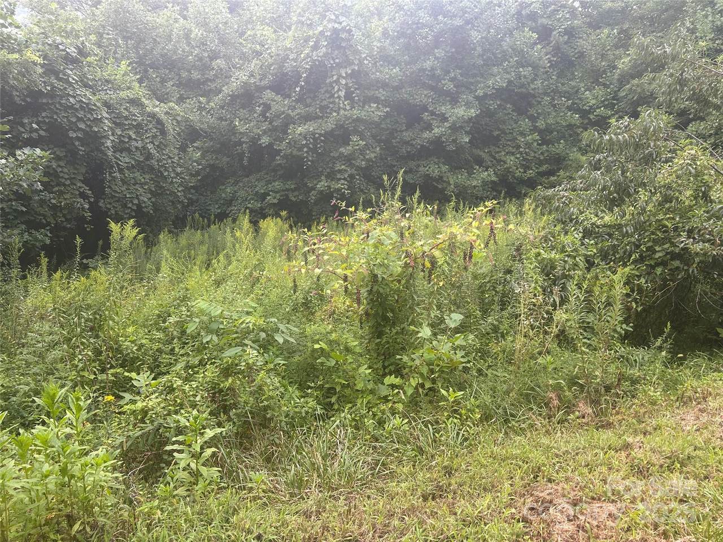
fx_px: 543
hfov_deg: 67.3
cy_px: 271
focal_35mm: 26
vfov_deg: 53.1
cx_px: 362
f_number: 1.5
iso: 40
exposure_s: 1/165
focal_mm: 5.7
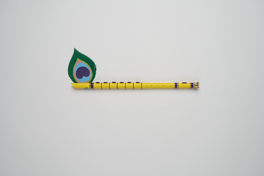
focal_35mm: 44
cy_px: 88
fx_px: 323
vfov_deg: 30.5
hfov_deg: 44.5
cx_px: 132
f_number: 5
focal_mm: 44
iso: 500
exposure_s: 1/60
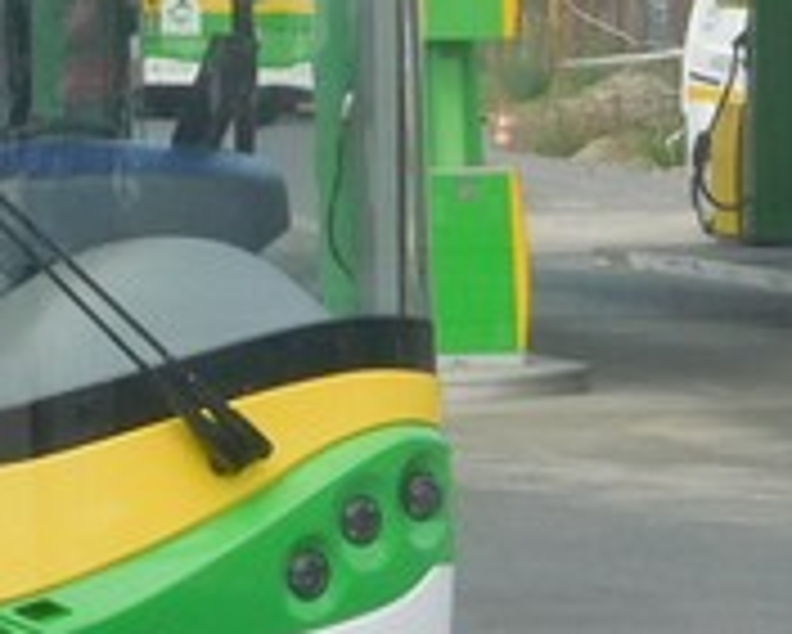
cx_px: -531
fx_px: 7247
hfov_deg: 6.2
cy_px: -223
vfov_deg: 5.0
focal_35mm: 309
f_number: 4.4
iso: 125
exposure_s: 1/320
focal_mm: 11.1
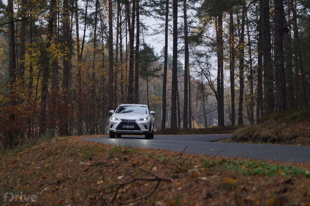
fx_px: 645
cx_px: 155
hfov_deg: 27.0
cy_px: 103
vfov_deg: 18.2
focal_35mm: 75
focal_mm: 50
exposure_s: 1/80
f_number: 5.6
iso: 200
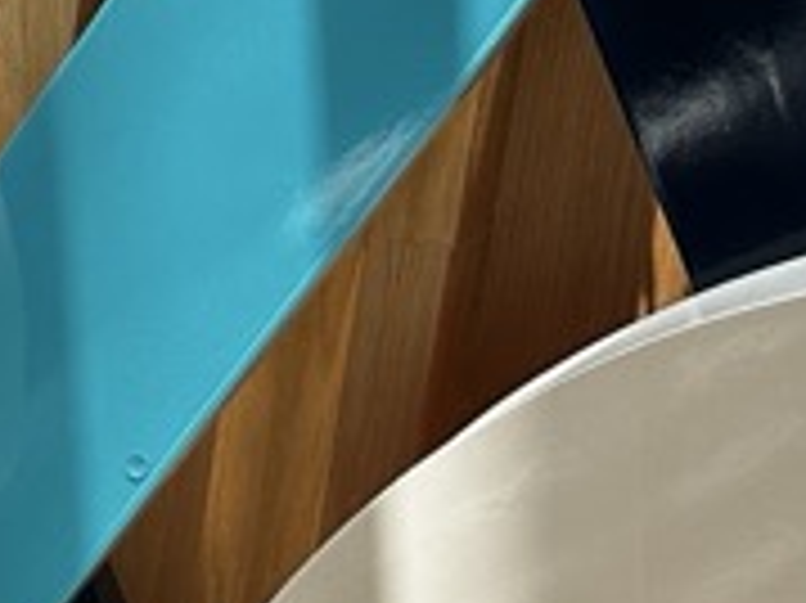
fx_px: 4002
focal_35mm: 172
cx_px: -811
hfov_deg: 10.5
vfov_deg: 8.2
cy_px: 1246
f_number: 1.78
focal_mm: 6.86
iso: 80
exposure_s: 1/1495
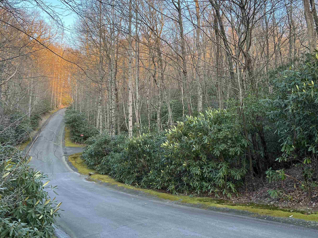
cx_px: 187
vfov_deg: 42.9
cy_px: 106
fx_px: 303
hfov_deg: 55.0
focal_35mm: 33
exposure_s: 1/121
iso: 64
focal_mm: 5.7
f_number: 1.5
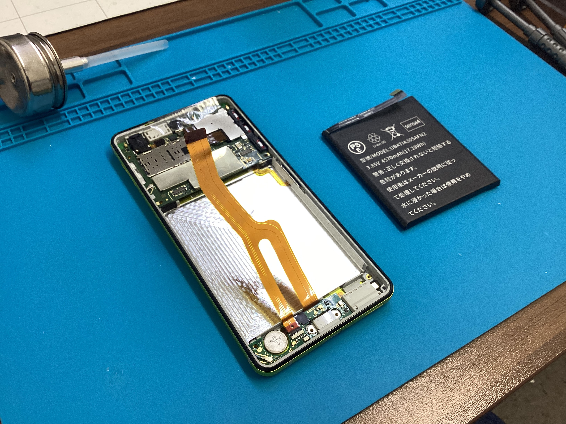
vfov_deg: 45.4
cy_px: 212
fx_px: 507
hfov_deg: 58.4
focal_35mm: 31
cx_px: 283
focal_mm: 3.3
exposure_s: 1/50
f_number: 2.4
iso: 64
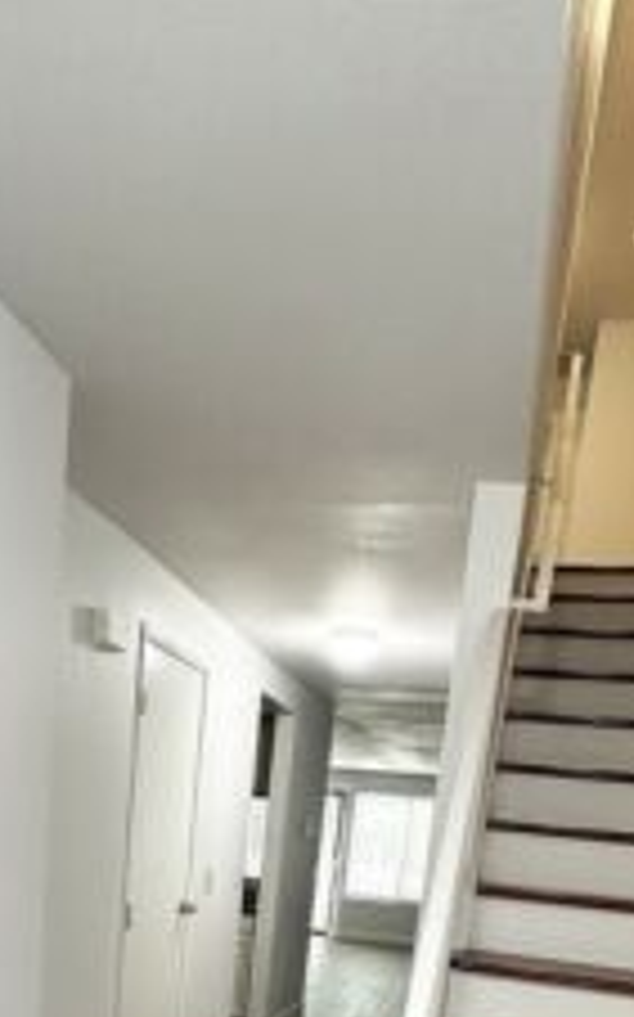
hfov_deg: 35.8
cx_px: 198
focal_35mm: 35
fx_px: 969
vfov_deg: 45.3
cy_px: 1051
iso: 250
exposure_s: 1/60
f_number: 2.2
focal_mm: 2.22
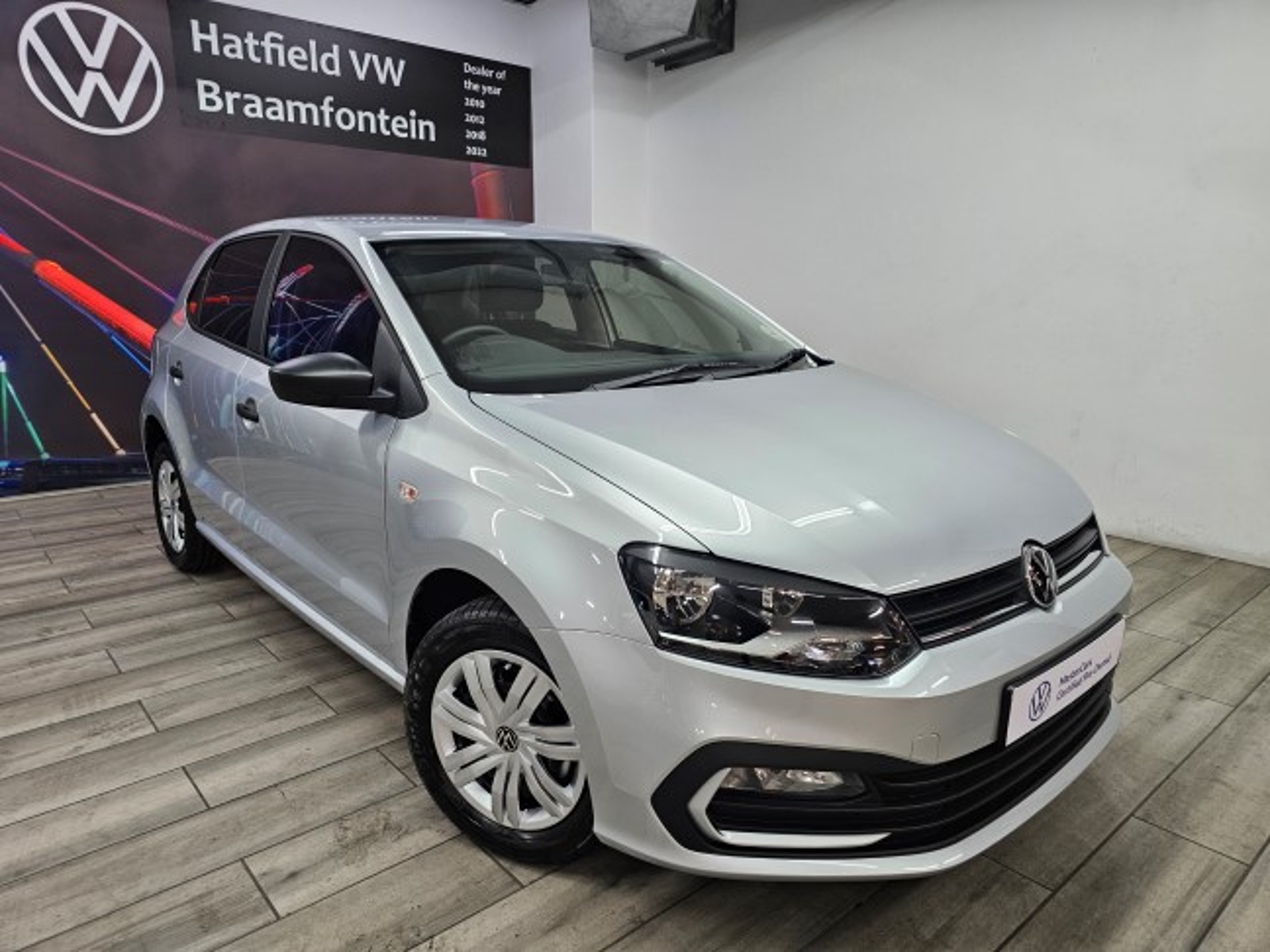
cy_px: 476
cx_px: 635
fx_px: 844
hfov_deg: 73.9
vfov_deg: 58.9
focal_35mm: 23
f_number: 1.7
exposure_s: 1/100
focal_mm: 6.3
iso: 250
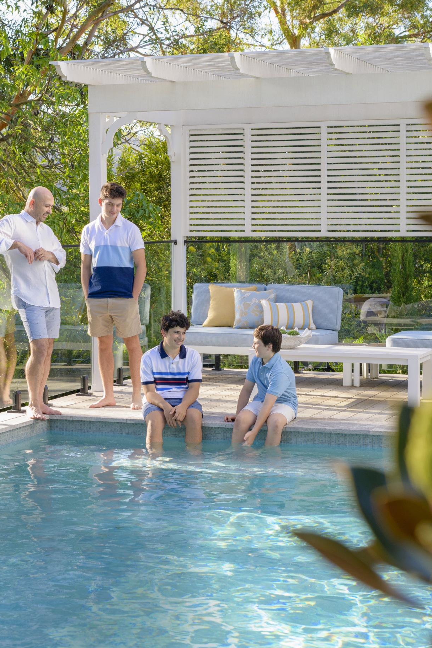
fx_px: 1422
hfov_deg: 17.3
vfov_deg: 25.6
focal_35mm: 79
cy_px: 239
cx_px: 187
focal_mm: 50
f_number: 6.3
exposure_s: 1/125
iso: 200
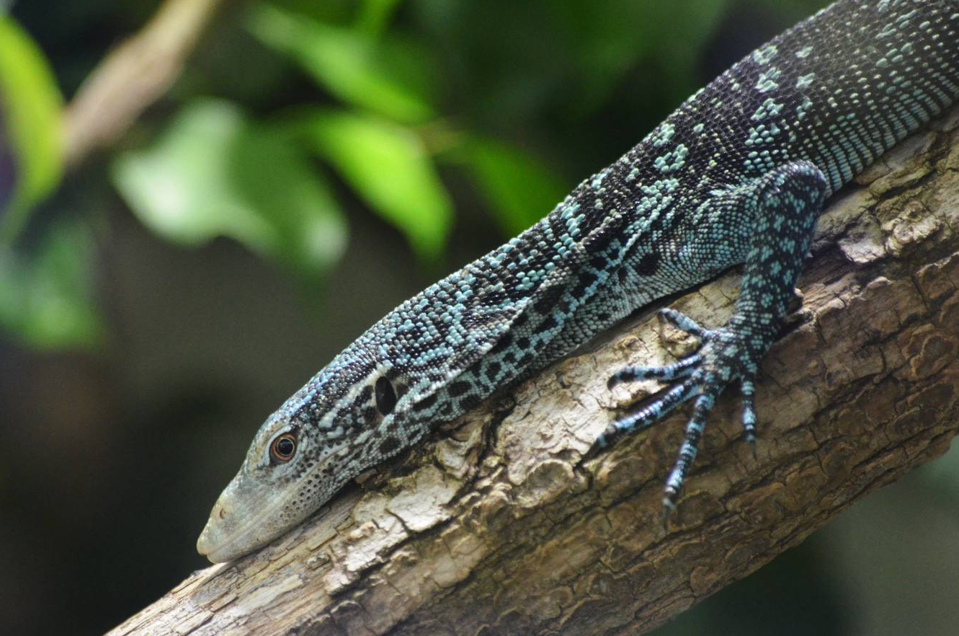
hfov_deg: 5.9
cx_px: 459
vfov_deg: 3.9
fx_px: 9348
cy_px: 358
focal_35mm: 352
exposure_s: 1/400
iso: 2500
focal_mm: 195
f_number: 4.8
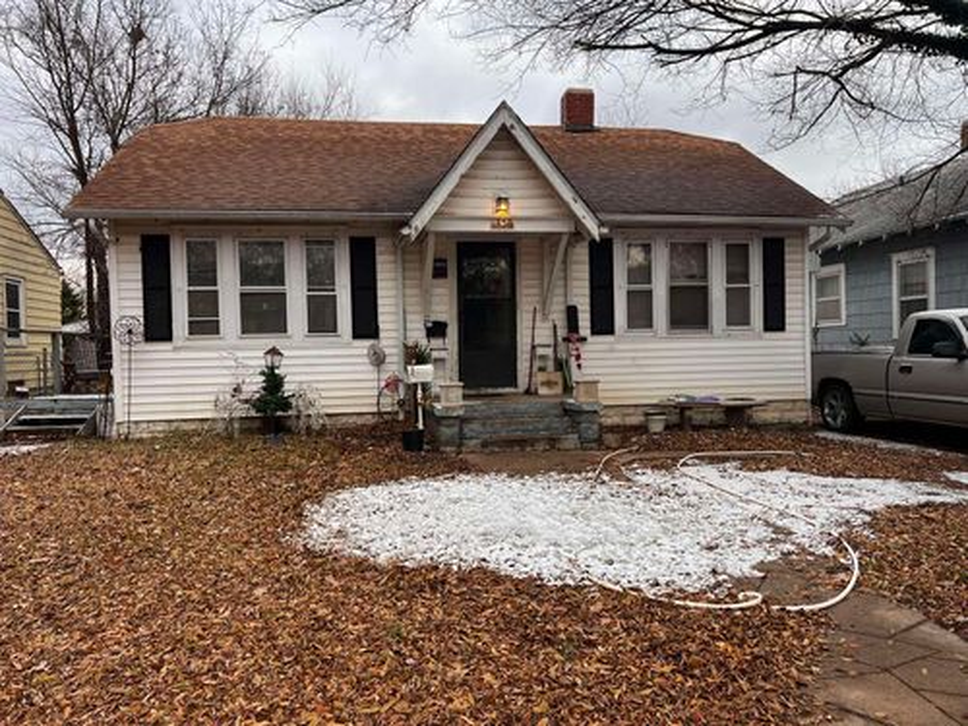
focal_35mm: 26
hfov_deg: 67.3
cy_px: 363
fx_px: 727
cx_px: 484
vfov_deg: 53.1
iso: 50
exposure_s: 1/658
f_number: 1.5
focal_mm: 5.7
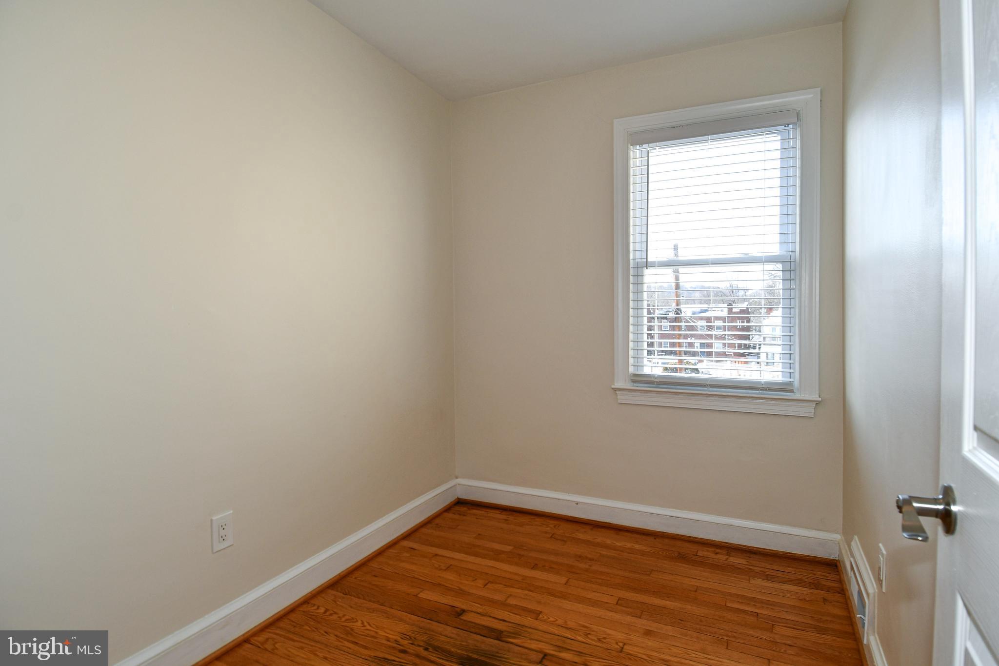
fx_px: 499
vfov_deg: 67.4
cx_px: 500
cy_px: 333
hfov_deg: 90.0
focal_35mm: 18
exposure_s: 1/125
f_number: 5.6
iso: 160
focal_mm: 12
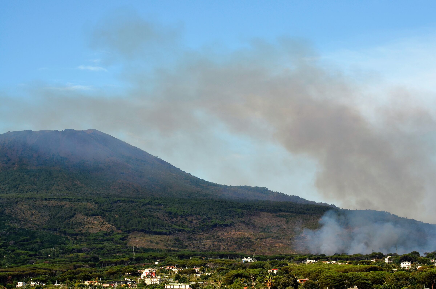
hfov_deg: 24.7
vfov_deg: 16.5
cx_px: 218
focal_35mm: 82
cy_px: 144
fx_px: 997
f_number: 8
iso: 160
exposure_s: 1/250
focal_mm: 55
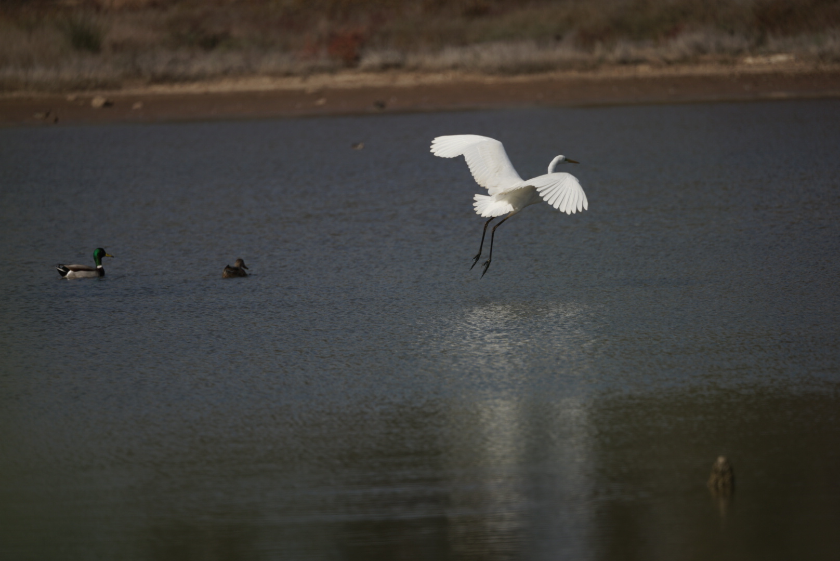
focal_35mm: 381
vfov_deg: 3.6
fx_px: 8901
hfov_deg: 5.4
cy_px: 280
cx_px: 420
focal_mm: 381.2
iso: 100
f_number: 6.3
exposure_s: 1/1000
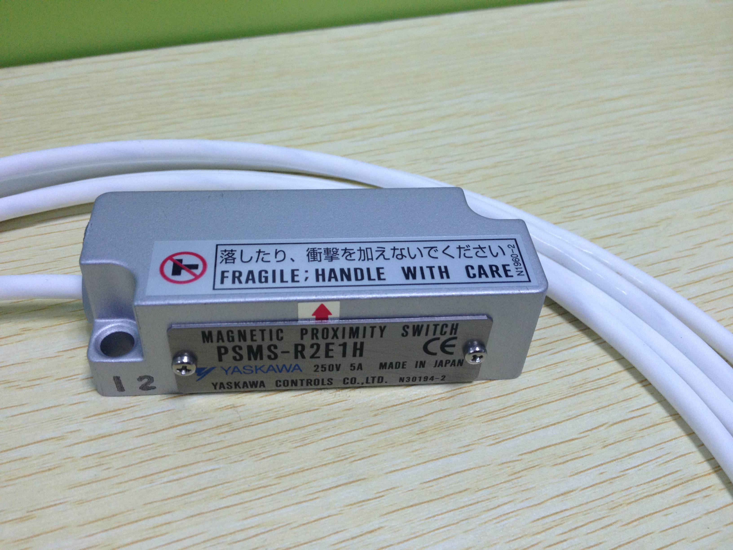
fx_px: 741
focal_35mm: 35
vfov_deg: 40.7
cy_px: 275
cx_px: 366
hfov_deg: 52.6
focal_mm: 4.28
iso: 100
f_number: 2.4
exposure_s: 1/20
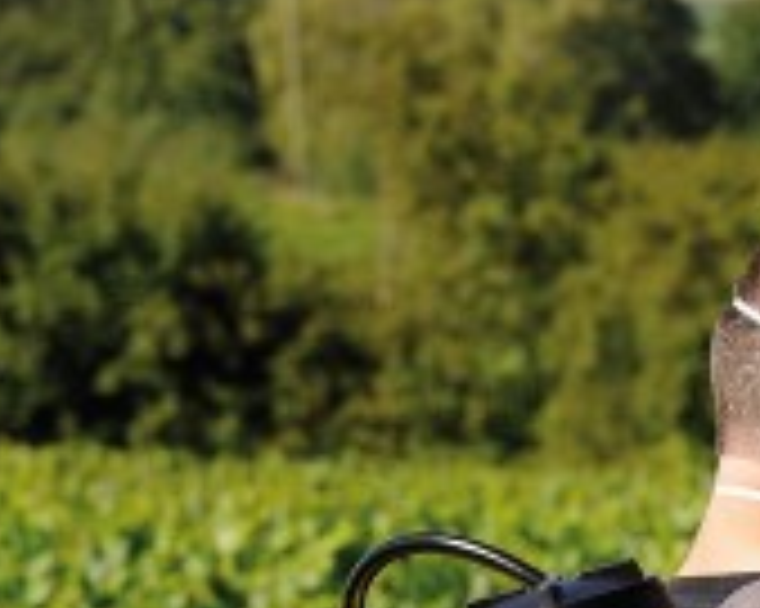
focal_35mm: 466
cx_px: 1655
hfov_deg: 4.1
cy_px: 1040
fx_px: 10476
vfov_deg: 3.3
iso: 200
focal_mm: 105
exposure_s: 1/250
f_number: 9
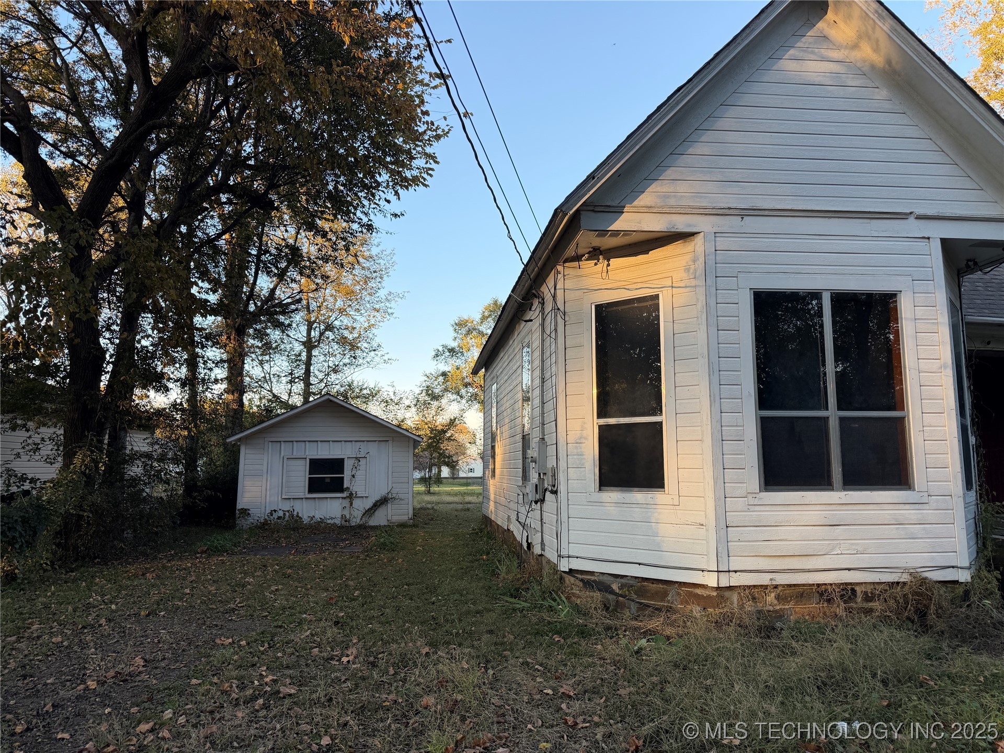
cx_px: 502
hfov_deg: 71.6
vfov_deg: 56.8
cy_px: 376
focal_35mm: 24
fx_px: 696
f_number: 1.78
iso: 100
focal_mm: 6.76
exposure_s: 1/649
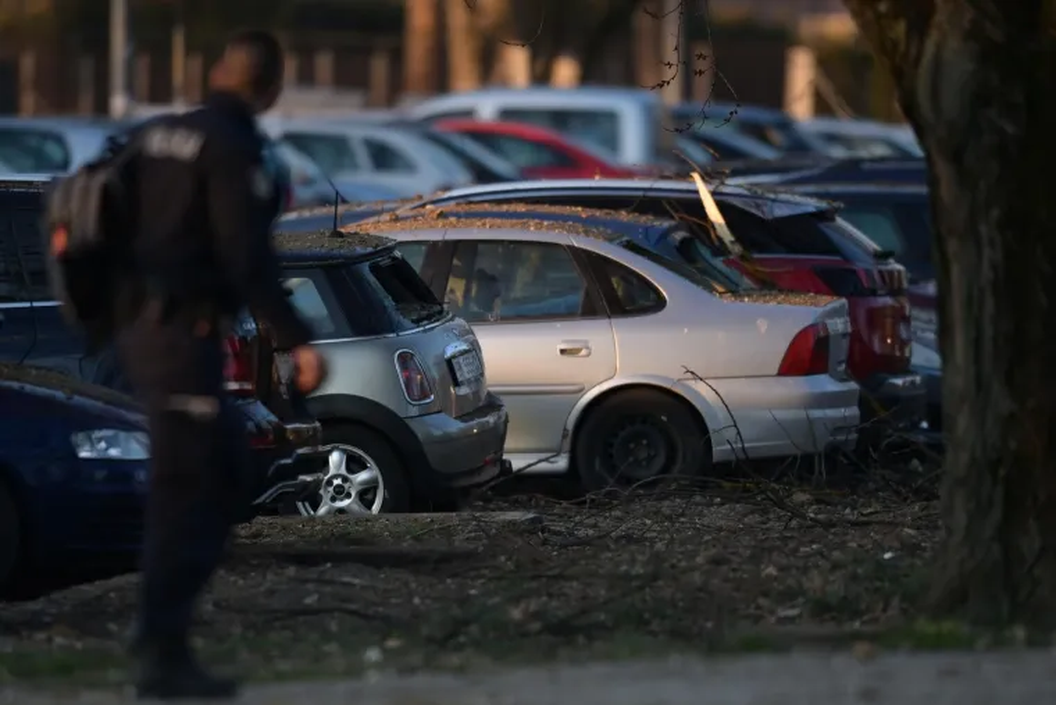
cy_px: 352
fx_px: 11735
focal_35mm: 400
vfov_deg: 3.4
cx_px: 528
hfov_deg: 5.2
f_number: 2.8
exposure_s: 1/2000
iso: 640
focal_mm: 400
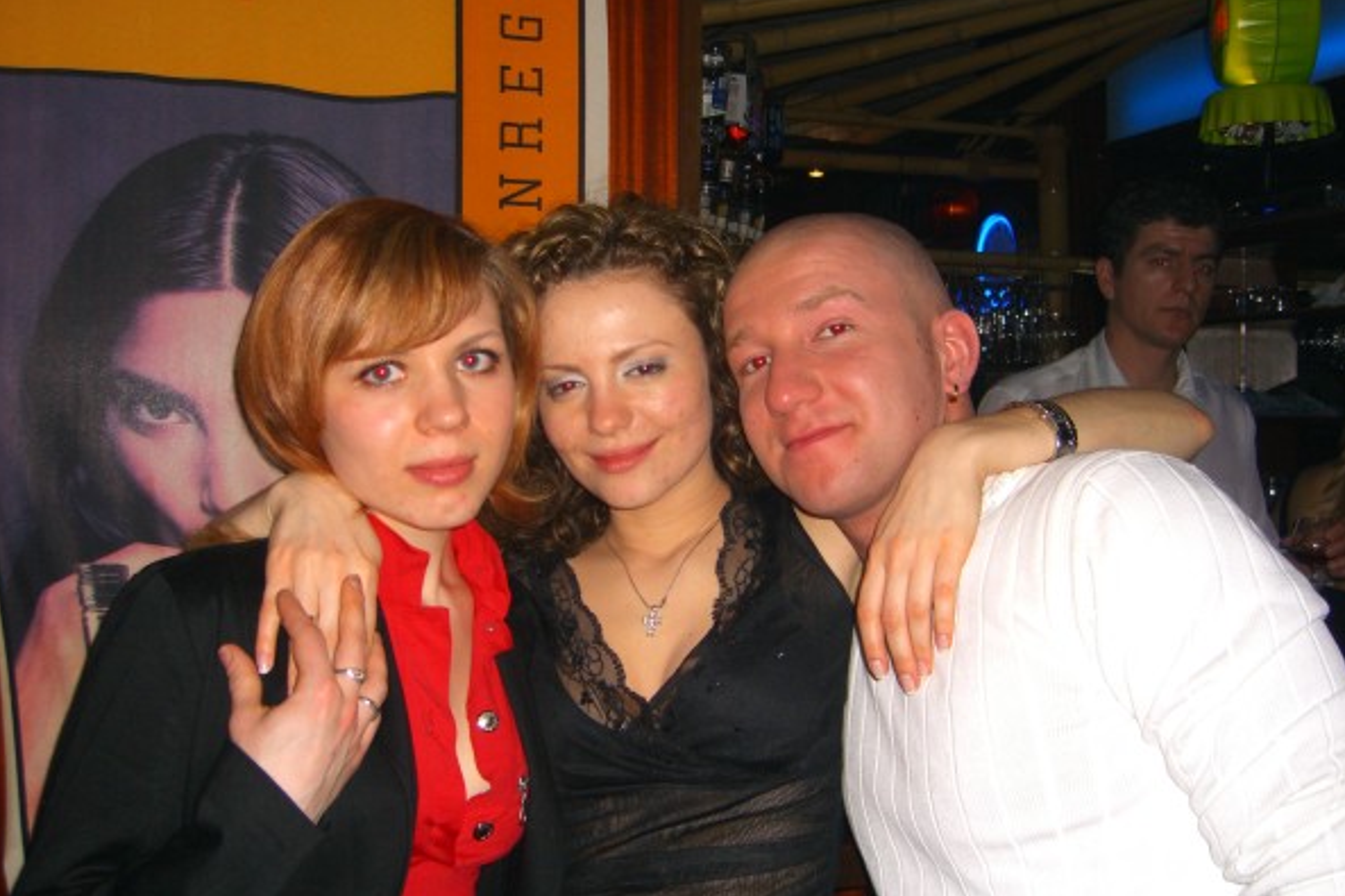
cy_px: 467
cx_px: 671
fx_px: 1494
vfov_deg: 33.4
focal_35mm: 40
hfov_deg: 48.5
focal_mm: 7.9
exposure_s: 1/60
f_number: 2.8
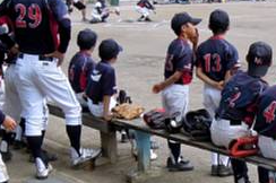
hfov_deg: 24.0
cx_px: 256
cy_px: 162
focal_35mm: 82
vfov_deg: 16.4
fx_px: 628
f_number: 2.8
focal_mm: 4.3
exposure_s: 1/1250
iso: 160
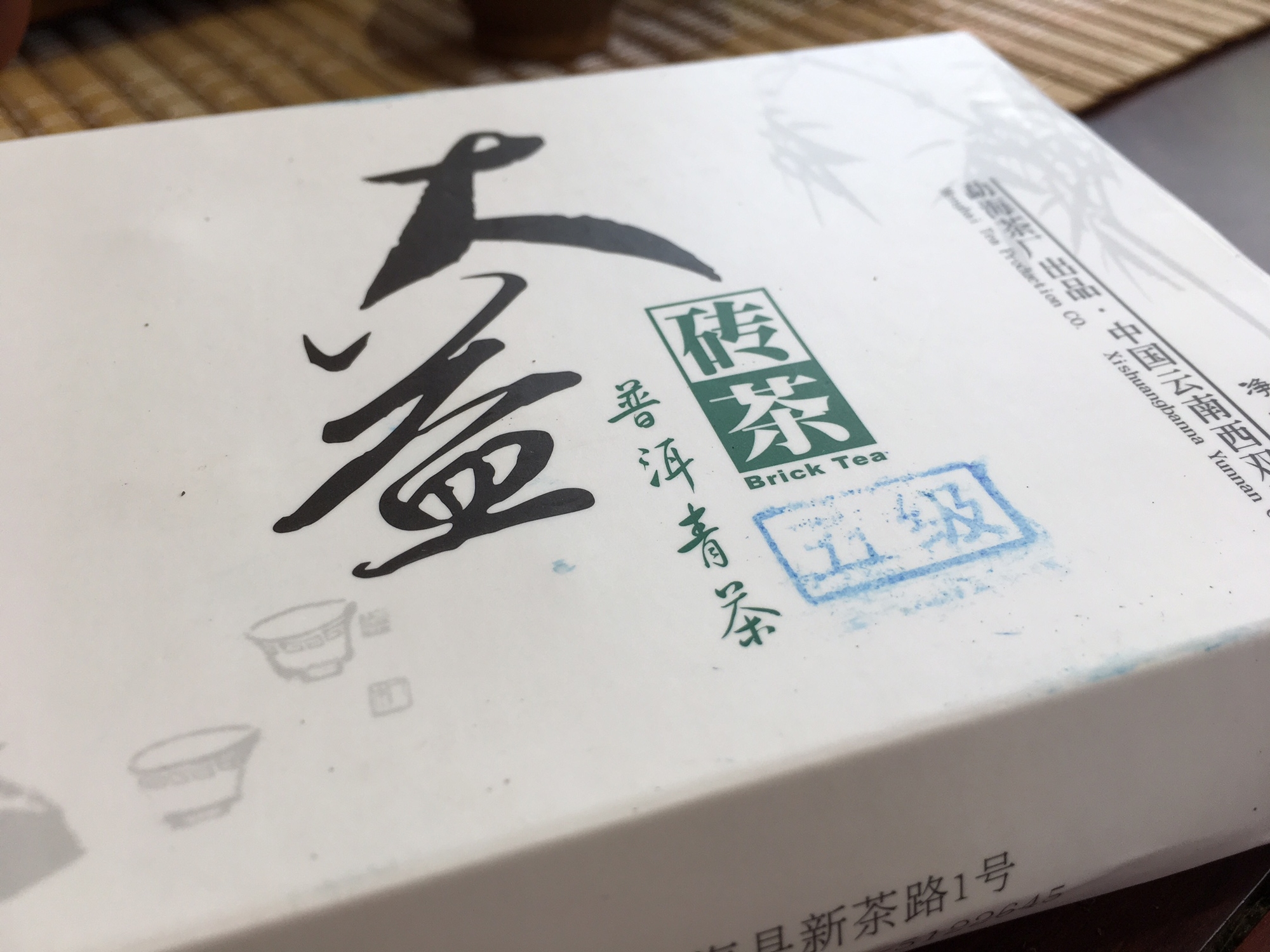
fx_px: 1064
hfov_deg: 61.7
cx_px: 635
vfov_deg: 48.2
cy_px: 476
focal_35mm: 29
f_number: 2.2
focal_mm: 4.15
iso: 32
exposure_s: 1/100
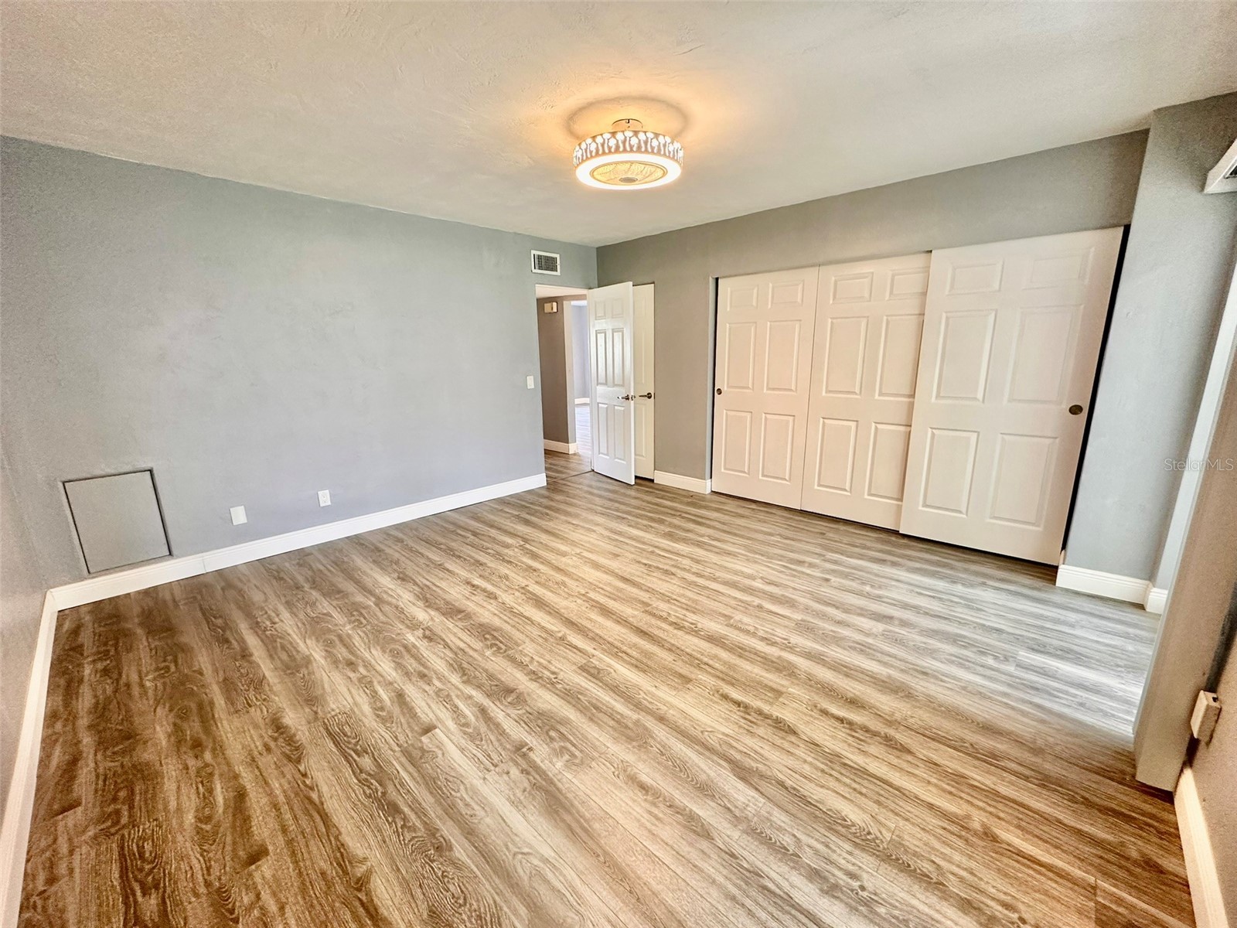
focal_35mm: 14
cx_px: 618
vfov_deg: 85.7
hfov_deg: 102.1
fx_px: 500
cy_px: 464
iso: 250
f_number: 2.2
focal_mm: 2.22
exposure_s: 1/60
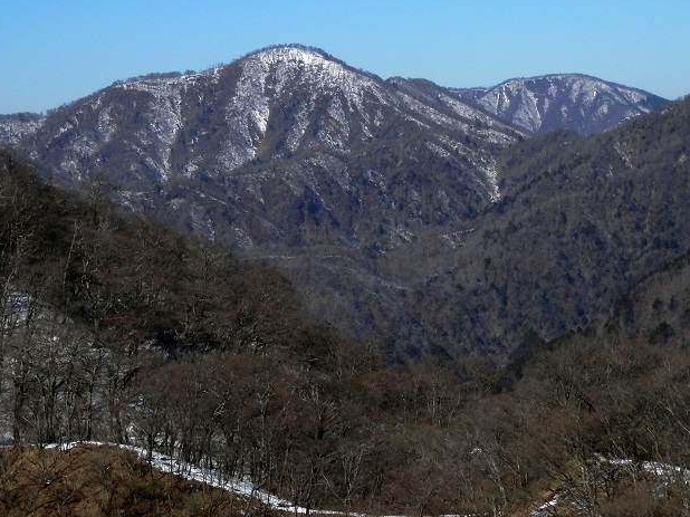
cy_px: 234
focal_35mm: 114
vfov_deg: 13.0
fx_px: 2271
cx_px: 333
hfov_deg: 17.3
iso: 80
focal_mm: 15.8
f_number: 13.5
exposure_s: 1/160
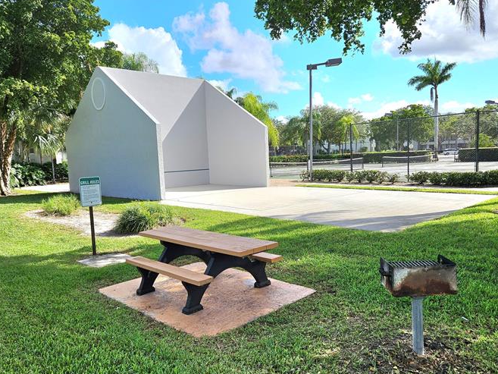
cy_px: 191
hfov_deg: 63.4
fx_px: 403
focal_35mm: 28
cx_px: 259
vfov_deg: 49.8
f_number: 1.8
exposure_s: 1/2000
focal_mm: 5.4
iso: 25
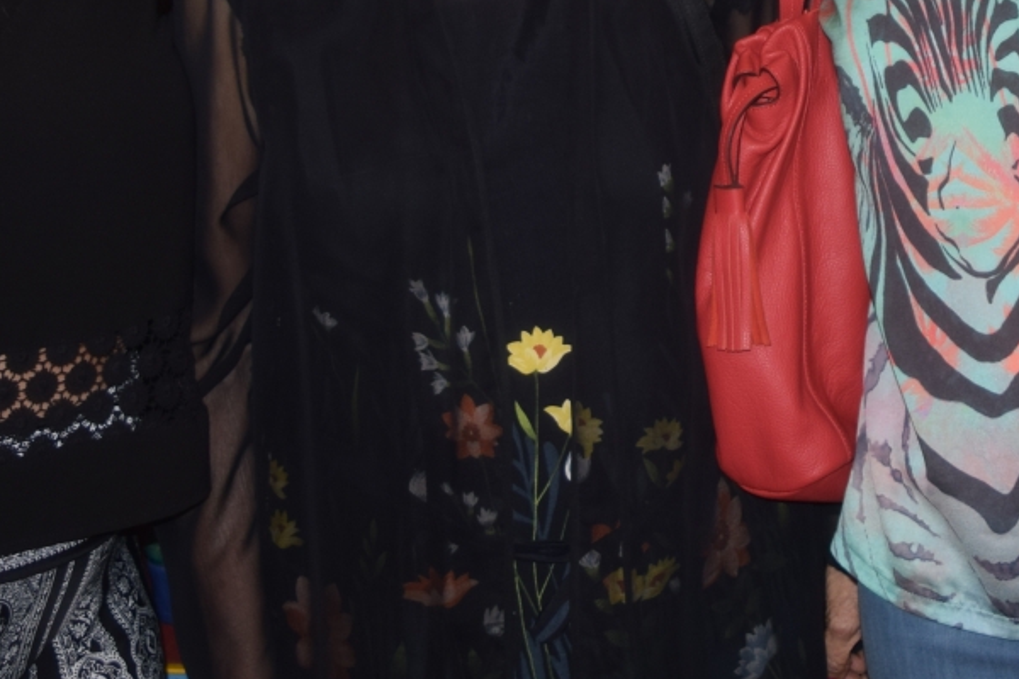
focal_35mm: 99
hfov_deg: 20.3
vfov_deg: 13.1
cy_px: -334
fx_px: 2802
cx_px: 868
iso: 100
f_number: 4.5
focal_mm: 22
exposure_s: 1/100
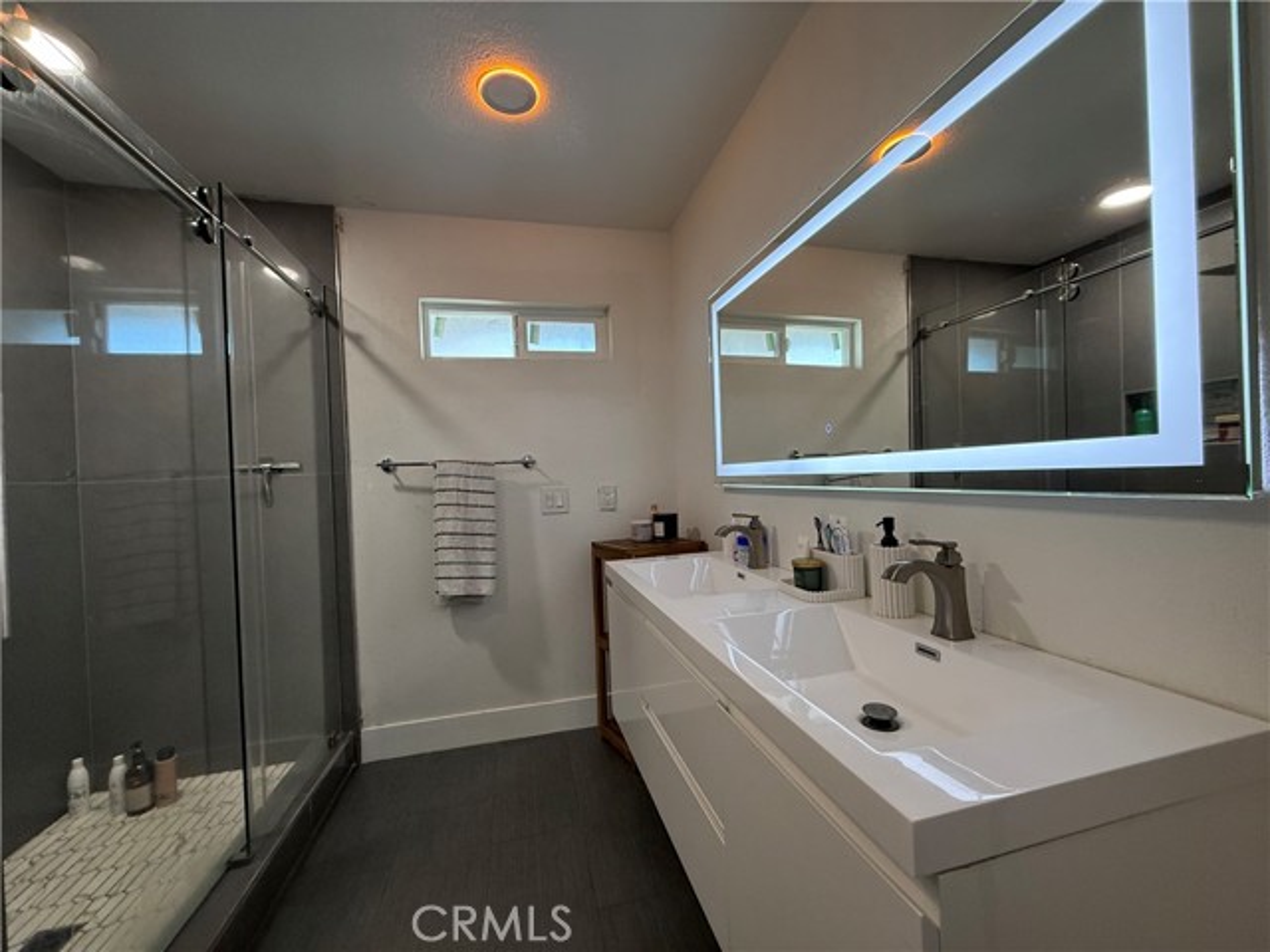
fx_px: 514
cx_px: 635
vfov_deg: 85.7
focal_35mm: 14
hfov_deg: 102.1
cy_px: 476
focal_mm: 2.22
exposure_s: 1/120
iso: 200
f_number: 2.2
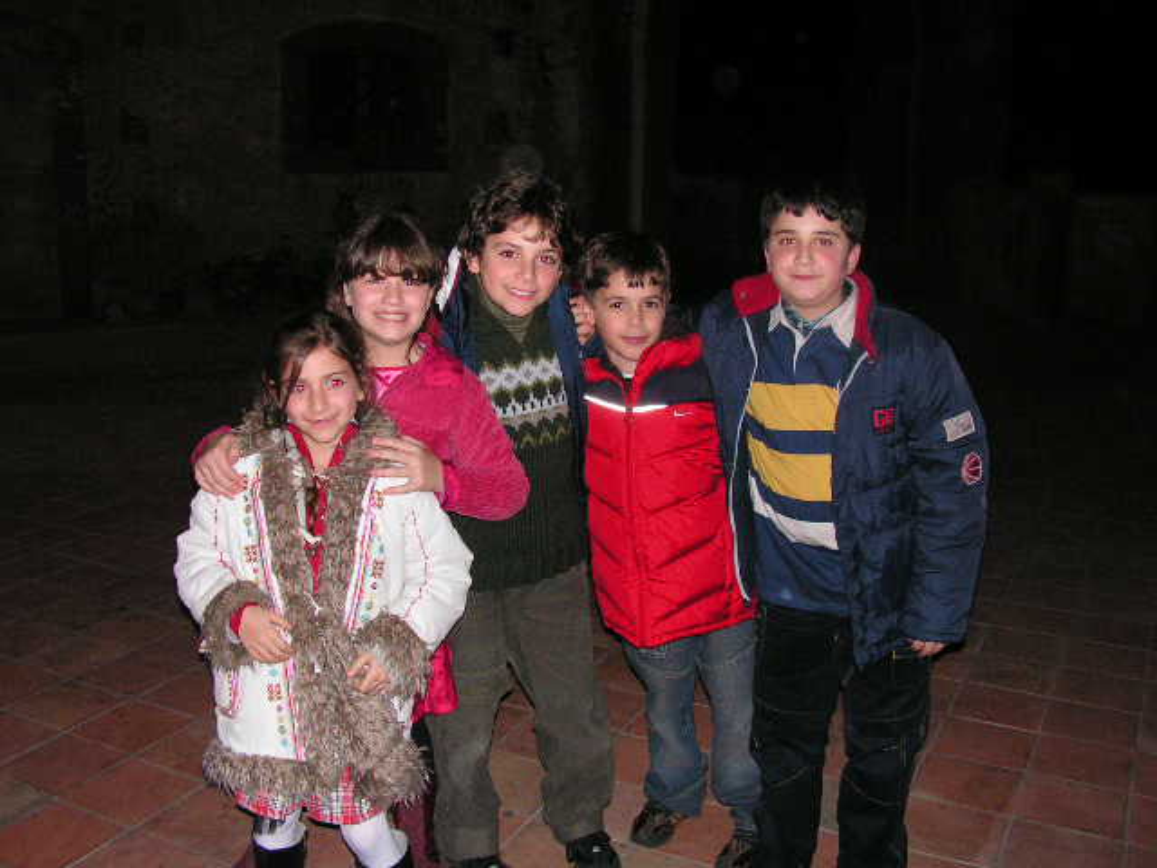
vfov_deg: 39.7
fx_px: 1203
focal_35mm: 36
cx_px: 578
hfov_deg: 51.4
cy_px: 434
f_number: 3.2
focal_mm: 6
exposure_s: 1/40
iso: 200
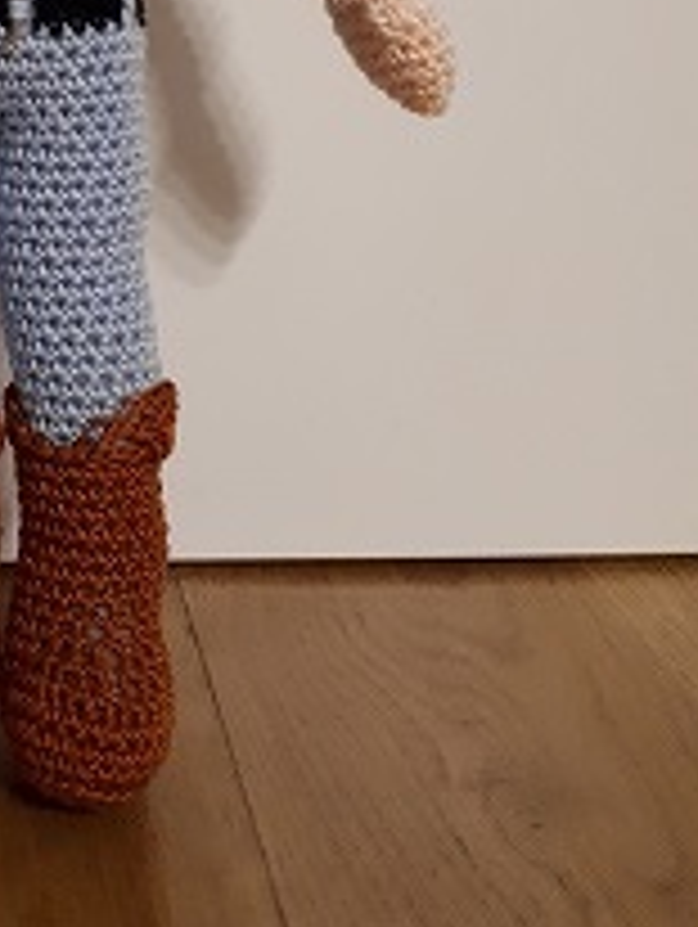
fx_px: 1637
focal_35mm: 61
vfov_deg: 29.9
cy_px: 40
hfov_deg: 23.3
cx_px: 36
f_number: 1.9
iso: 400
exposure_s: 1/17
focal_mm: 3.6
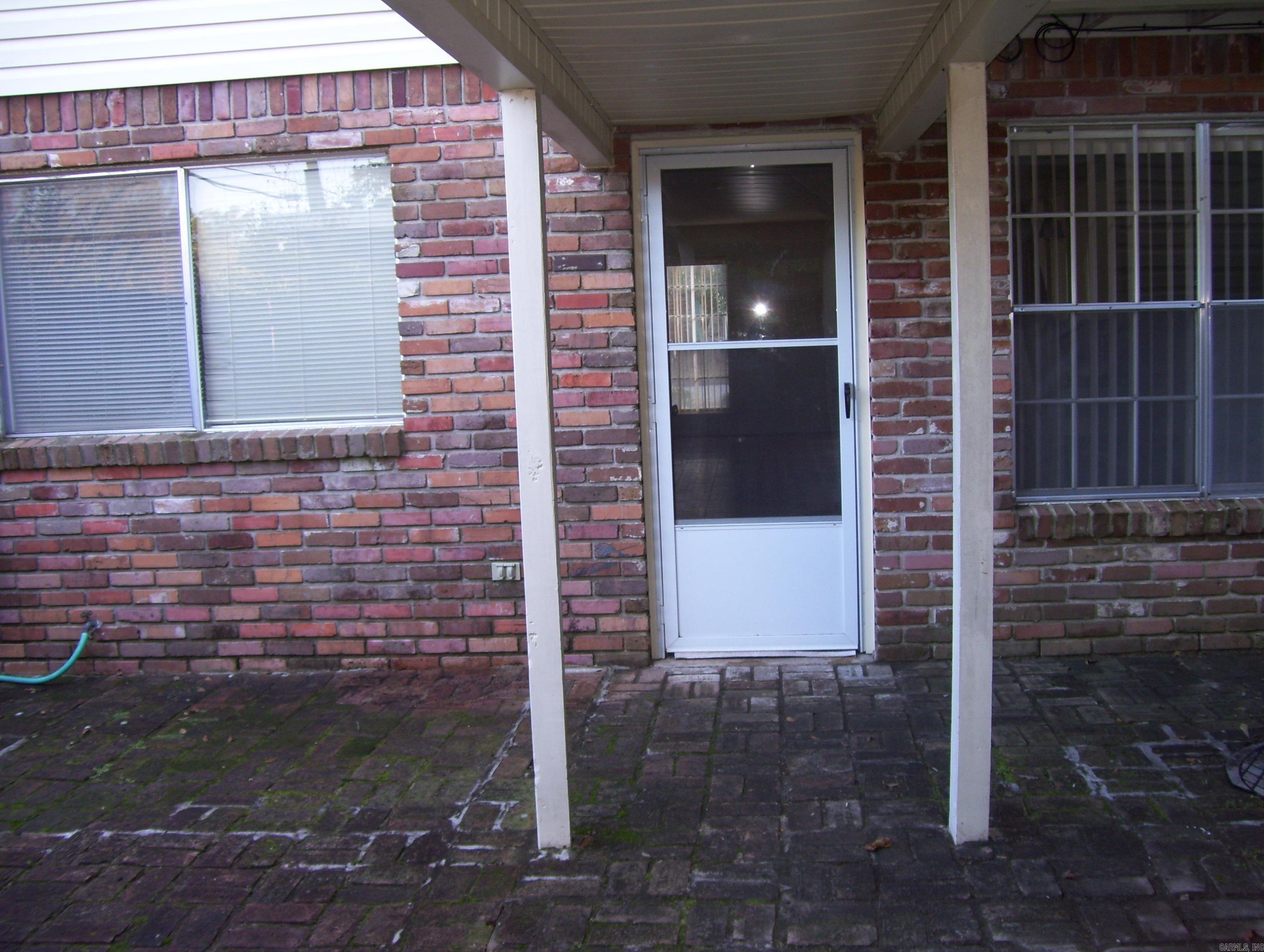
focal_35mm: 36
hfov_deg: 51.3
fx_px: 1316
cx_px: 632
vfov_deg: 39.7
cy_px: 476
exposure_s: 1/60
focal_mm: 6
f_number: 2.7
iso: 80
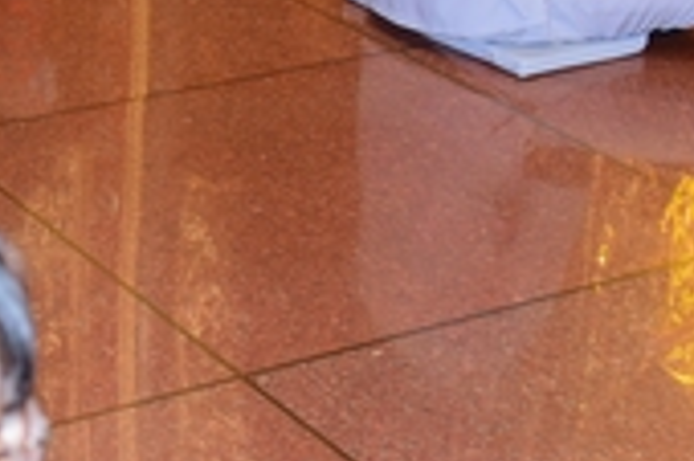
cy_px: 94
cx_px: 49
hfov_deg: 17.5
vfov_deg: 11.8
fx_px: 2215
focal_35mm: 115
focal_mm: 30
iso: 1000
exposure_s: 1/60
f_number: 4
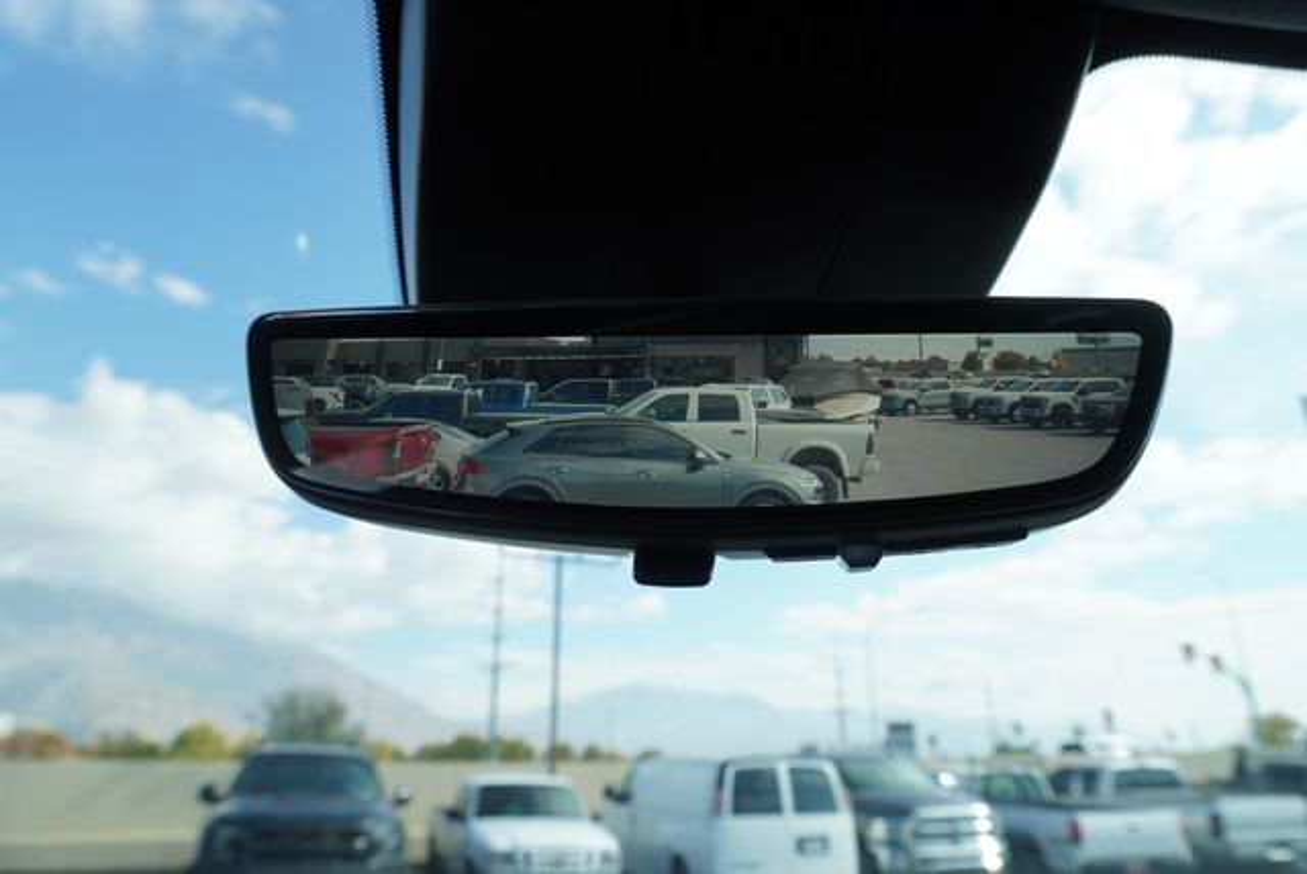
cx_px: 654
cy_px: 437
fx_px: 872
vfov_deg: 53.2
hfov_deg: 73.7
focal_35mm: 24
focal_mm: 16
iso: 100
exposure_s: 1/160
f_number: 6.3
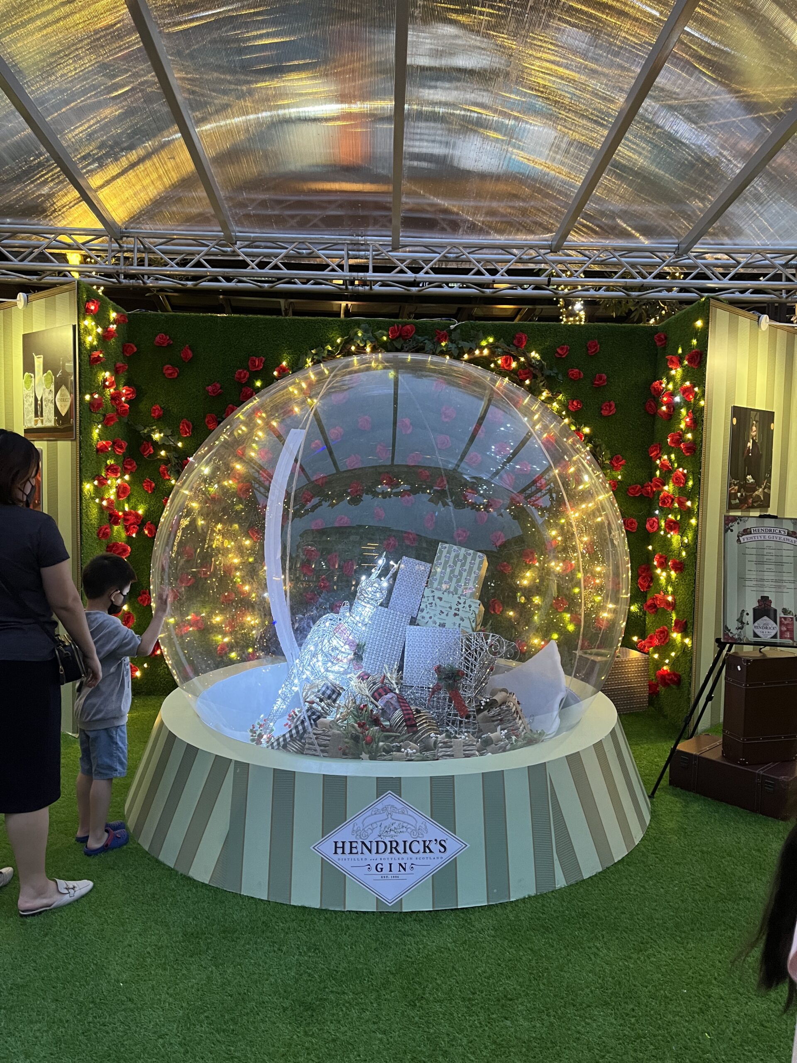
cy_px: 532
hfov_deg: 53.1
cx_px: 398
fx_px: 798
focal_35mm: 26
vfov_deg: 67.3
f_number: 1.6
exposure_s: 1/50
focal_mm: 5.1
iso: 400
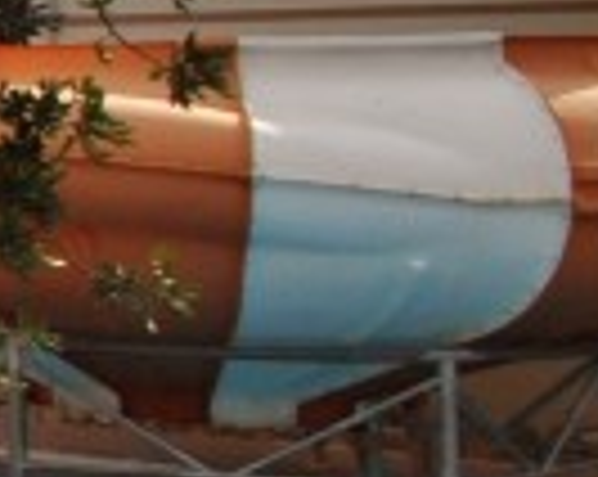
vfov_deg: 12.6
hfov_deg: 9.5
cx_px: -1464
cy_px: 117
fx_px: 2156
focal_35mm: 122
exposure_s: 1/400
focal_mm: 10
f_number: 10
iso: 100
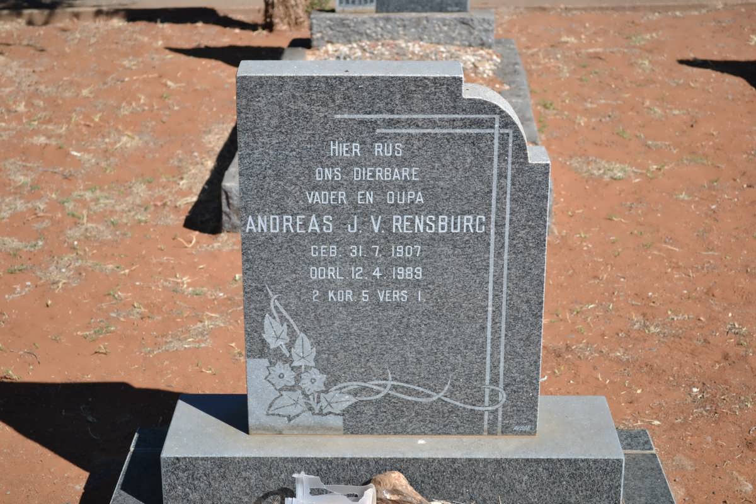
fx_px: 1323
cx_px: 378
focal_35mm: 63
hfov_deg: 31.9
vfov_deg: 21.6
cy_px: 252
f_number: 5.6
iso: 110
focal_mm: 42
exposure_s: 1/125
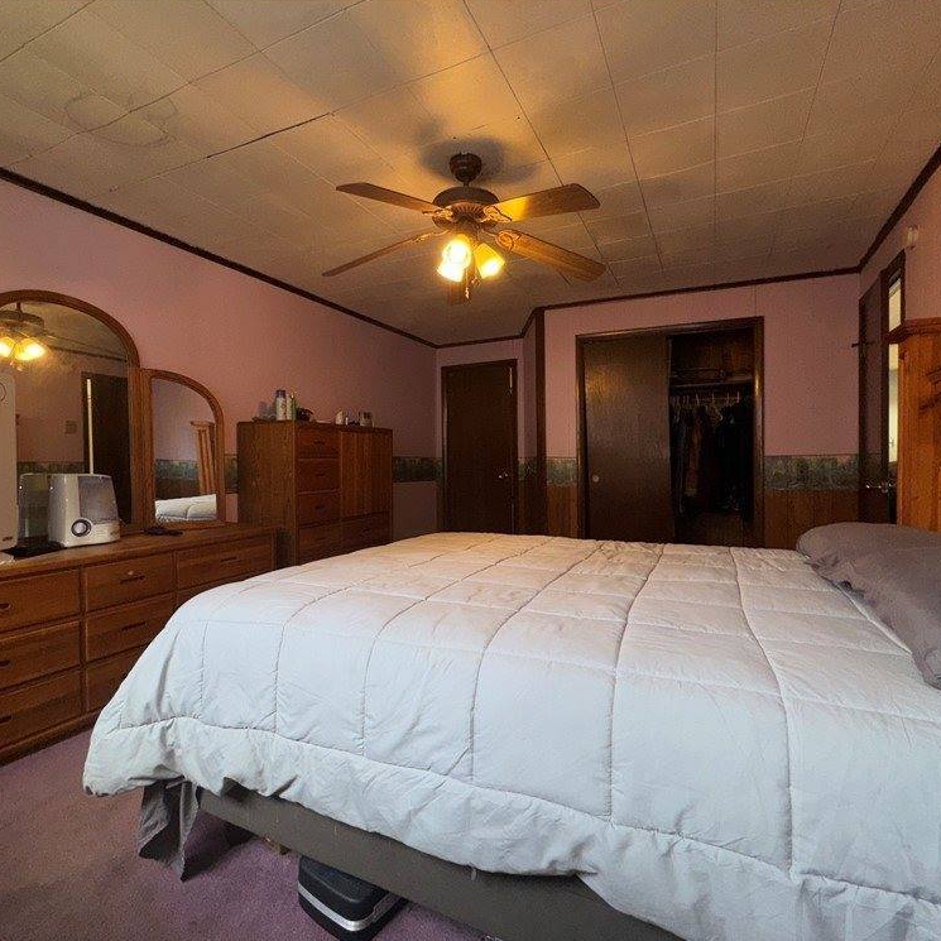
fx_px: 523
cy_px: 477
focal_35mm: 17
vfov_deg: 84.0
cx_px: 472
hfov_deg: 84.0
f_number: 2.2
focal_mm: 2.22
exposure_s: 1/122
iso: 40
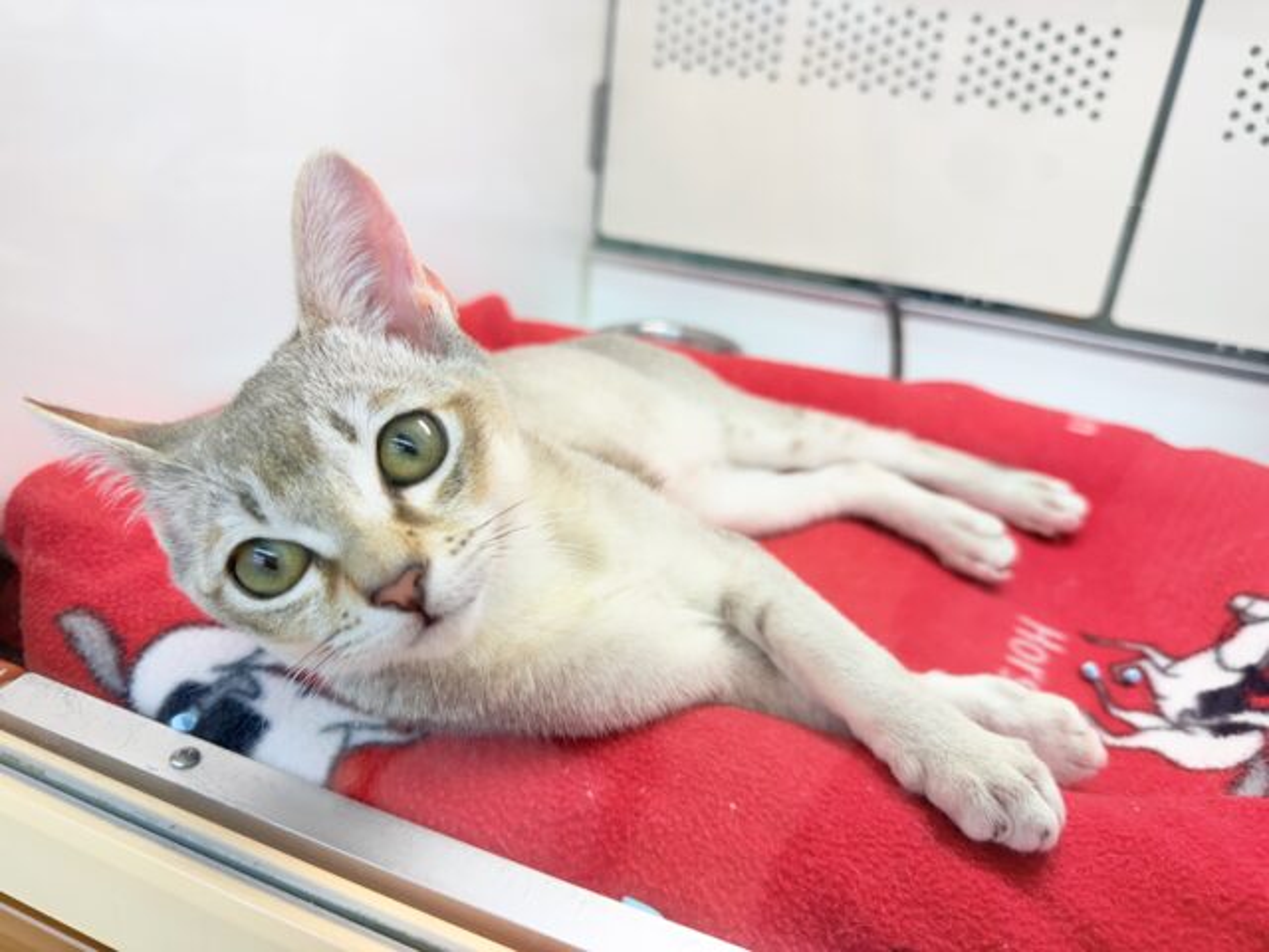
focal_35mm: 24
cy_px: 476
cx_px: 634
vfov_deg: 56.8
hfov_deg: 71.6
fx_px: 880
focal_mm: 6.76
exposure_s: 1/100
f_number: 1.78
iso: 50
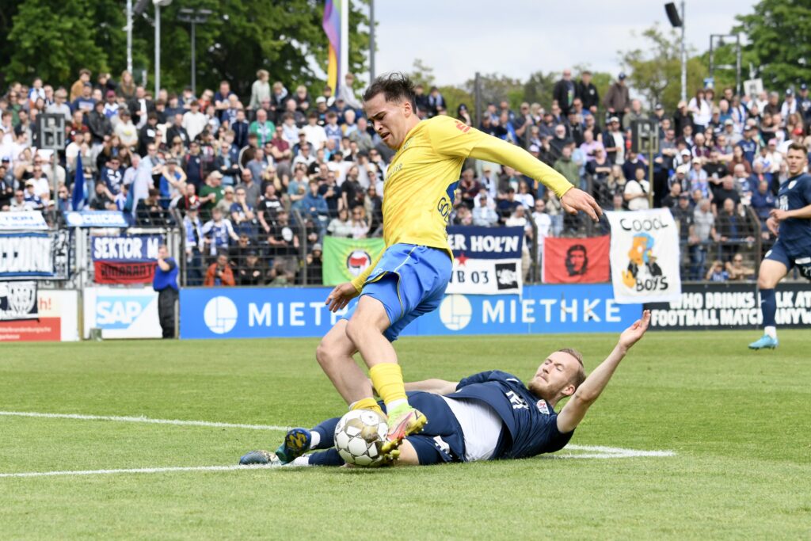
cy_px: 270
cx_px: 406
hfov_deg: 15.2
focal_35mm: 135
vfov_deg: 10.2
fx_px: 3041
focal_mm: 135
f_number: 7.1
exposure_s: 1/2000
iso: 1250
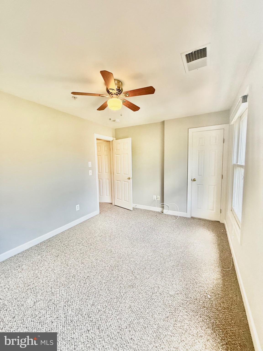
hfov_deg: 85.7
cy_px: 176
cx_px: 132
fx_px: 142
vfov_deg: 102.1
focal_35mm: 14
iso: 320
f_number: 2.2
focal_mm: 2.22
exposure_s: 1/120
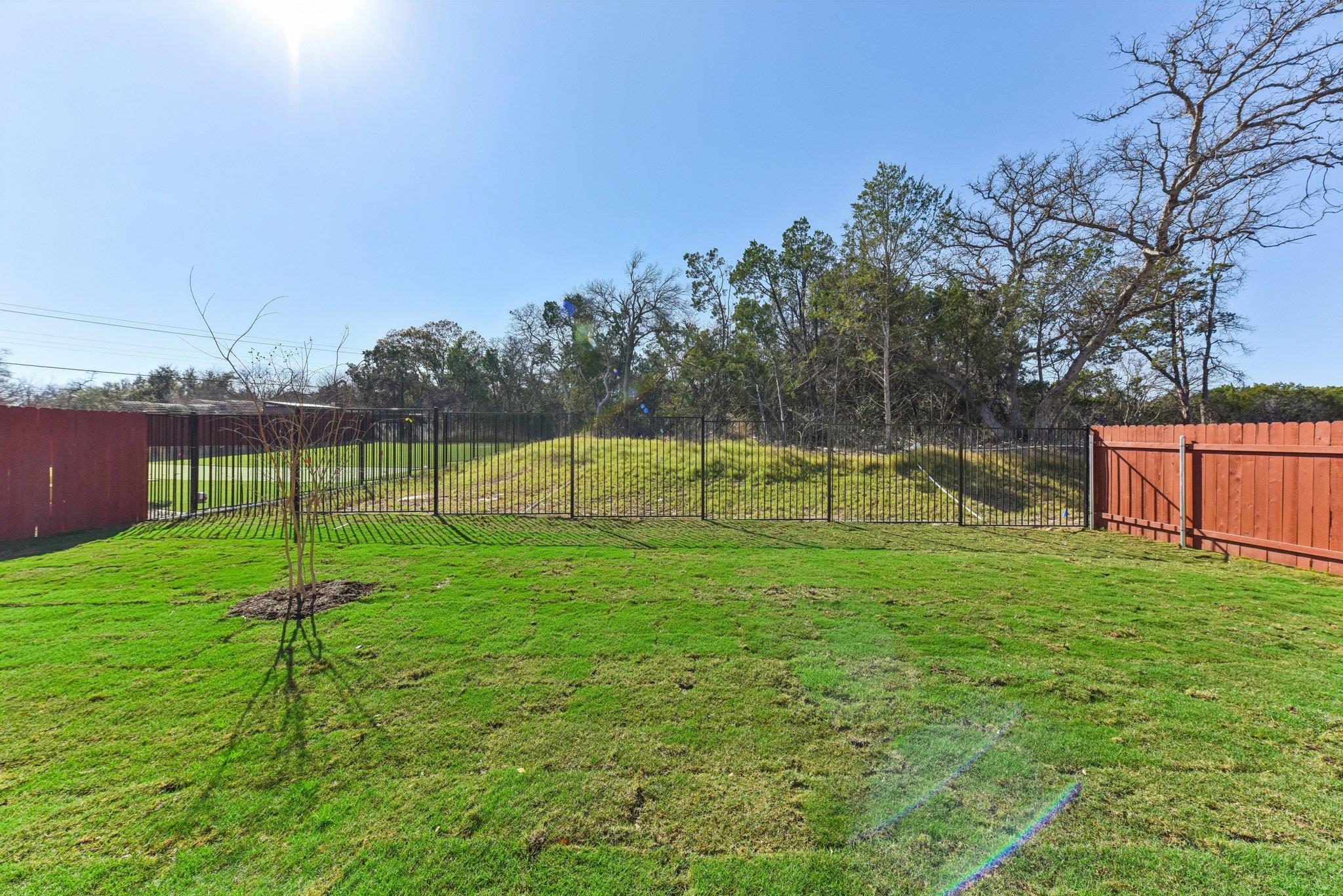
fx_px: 522
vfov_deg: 81.2
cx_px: 672
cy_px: 448
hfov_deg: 104.2
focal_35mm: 14
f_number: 8
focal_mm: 14
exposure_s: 1/1600
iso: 400
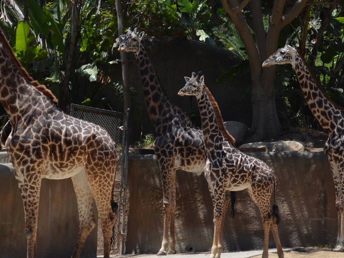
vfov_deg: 11.4
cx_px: 154
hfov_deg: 15.2
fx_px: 1292
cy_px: 127
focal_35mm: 130
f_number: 5.3
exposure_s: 1/1600
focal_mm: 48
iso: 400
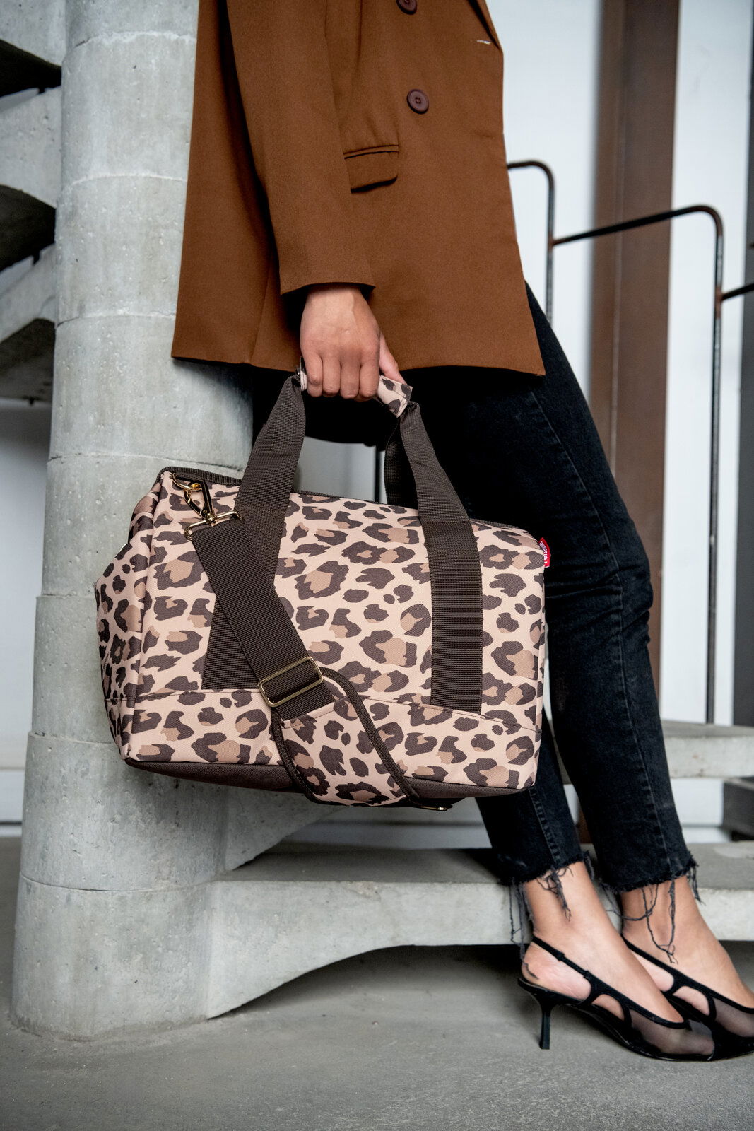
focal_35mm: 40
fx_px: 1256
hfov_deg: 33.4
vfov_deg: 48.5
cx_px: 377
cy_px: 566
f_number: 4.5
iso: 1600
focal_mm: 40
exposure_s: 1/125
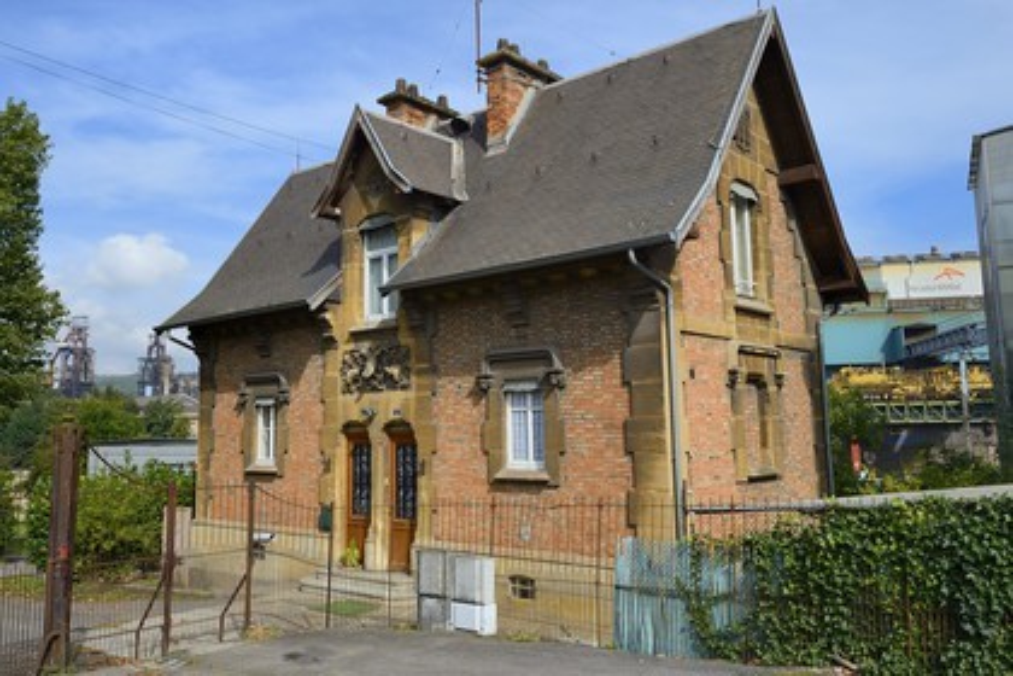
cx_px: 506
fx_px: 816
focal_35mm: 29
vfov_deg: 45.0
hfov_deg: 63.7
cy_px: 338
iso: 100
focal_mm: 29
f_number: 8
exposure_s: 1/250
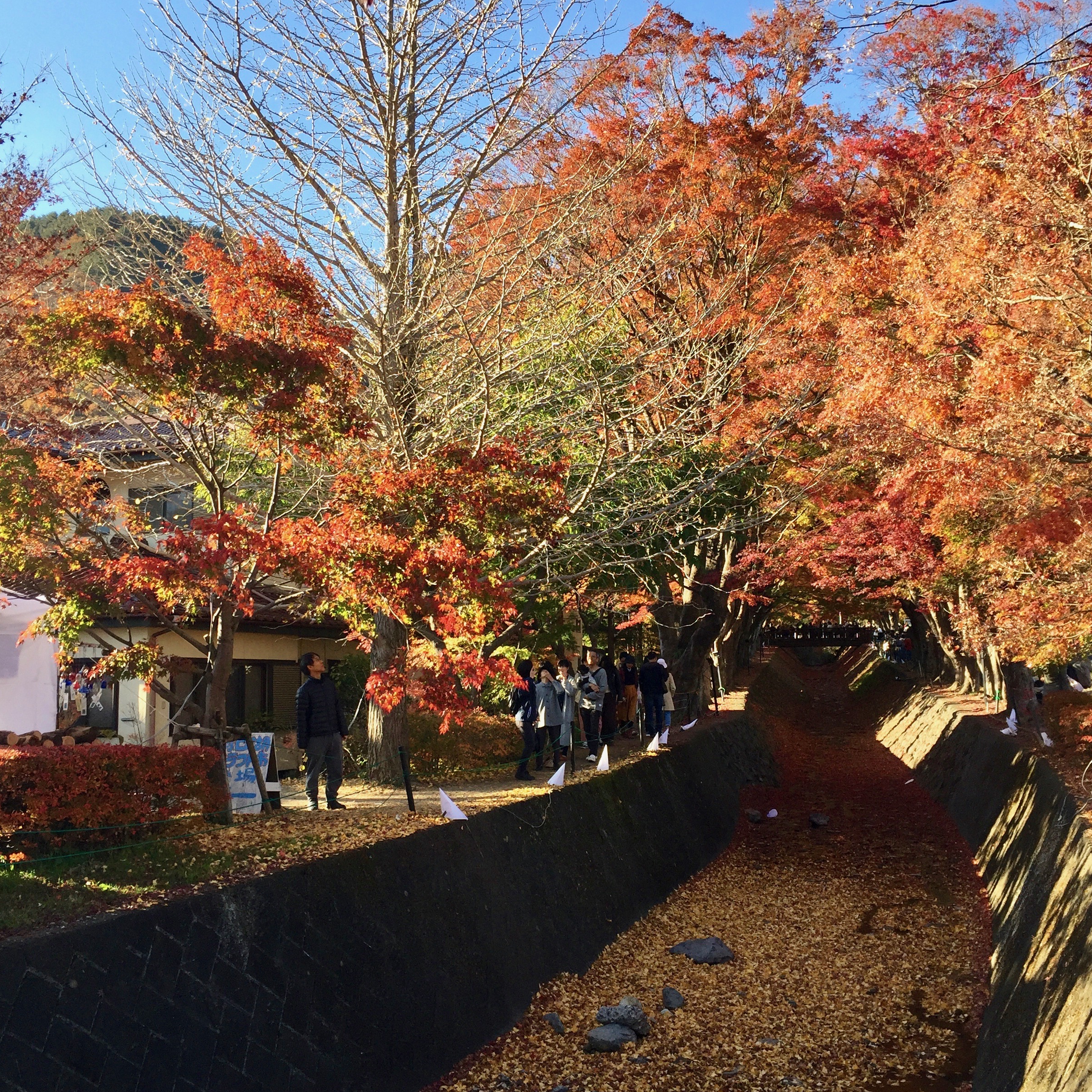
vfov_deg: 47.2
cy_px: 587
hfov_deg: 47.2
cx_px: 550
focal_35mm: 35
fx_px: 1249
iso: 32
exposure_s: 1/494
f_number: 2.2
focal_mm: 4.15
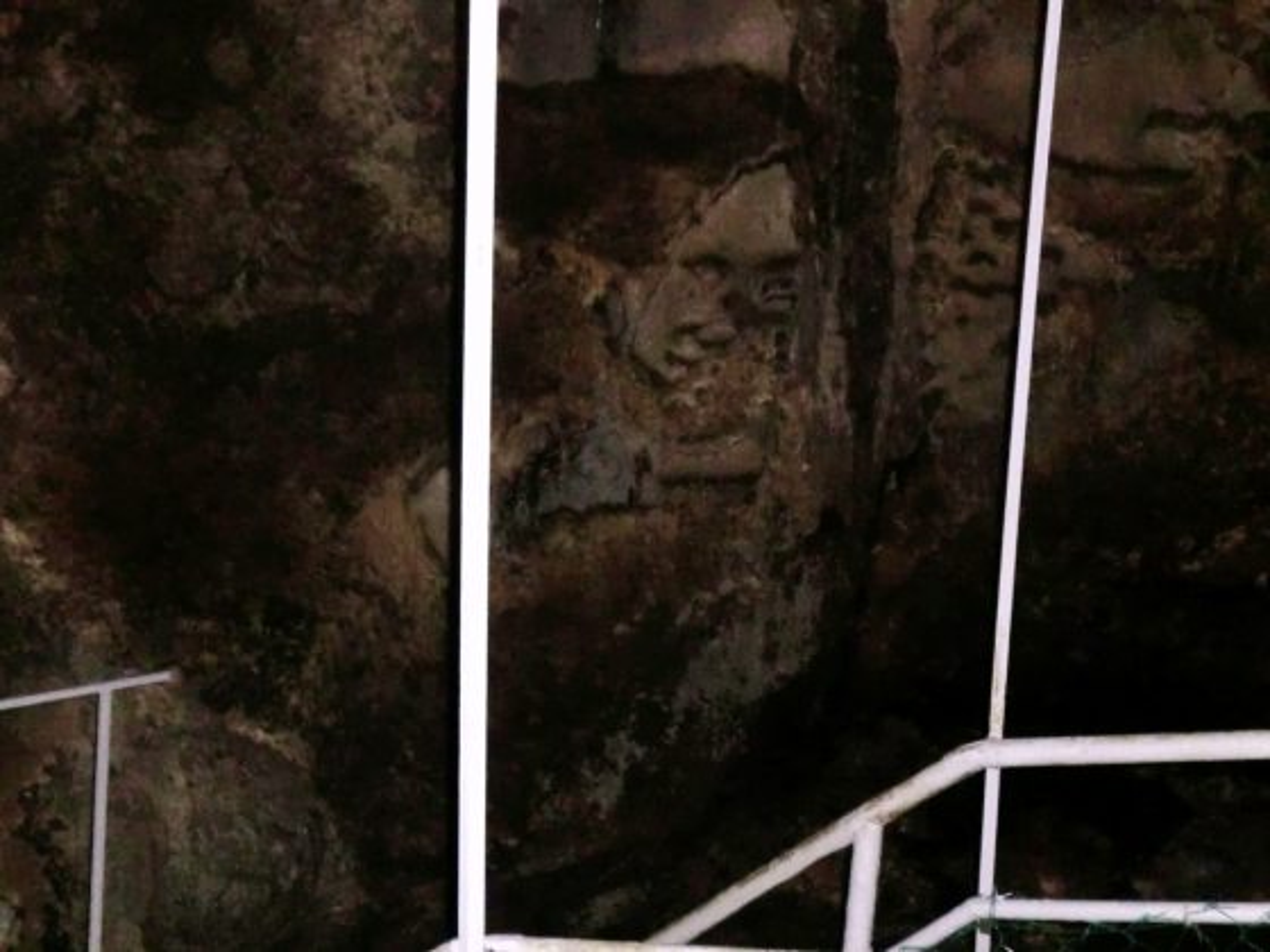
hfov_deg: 26.7
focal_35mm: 73
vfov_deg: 20.2
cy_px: 476
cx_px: 635
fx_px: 2678
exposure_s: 1/8
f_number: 4.7
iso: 800
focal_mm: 13.02
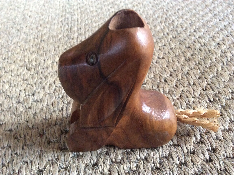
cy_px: 88
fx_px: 216
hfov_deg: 56.9
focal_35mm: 32
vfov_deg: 44.1
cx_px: 117
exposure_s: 1/17
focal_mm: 3.3
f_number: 2.4
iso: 320
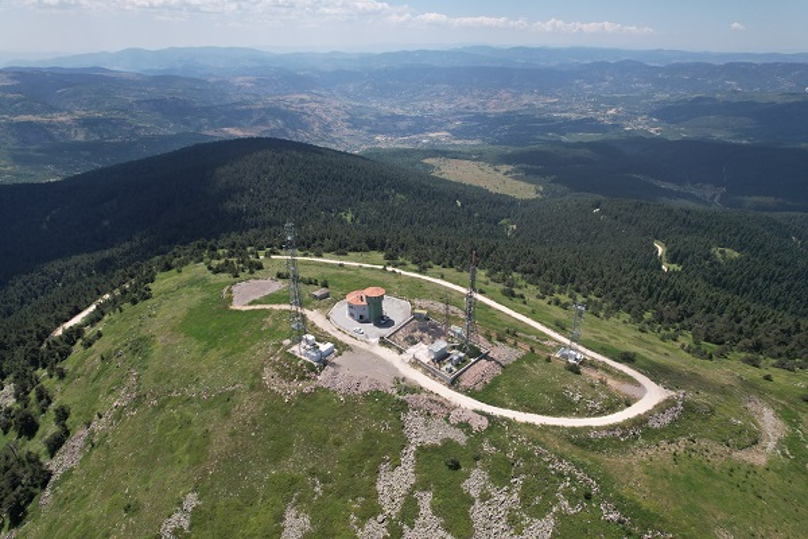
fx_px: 494
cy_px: 270
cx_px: 404
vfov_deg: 57.2
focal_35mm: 22
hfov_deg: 78.6
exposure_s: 1/2500
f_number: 2.8
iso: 130
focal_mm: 8.38
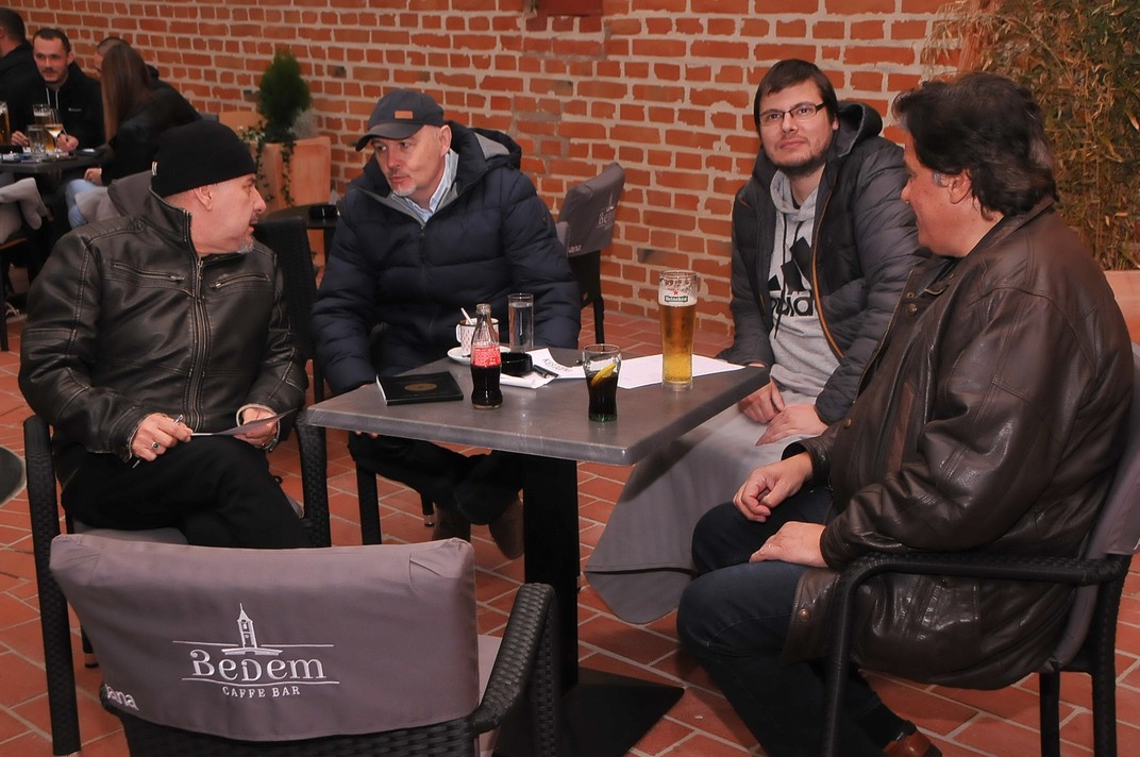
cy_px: 378
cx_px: 570
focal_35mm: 44
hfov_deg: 45.0
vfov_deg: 30.8
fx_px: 1376
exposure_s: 1/60
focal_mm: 29
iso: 800
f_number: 7.1
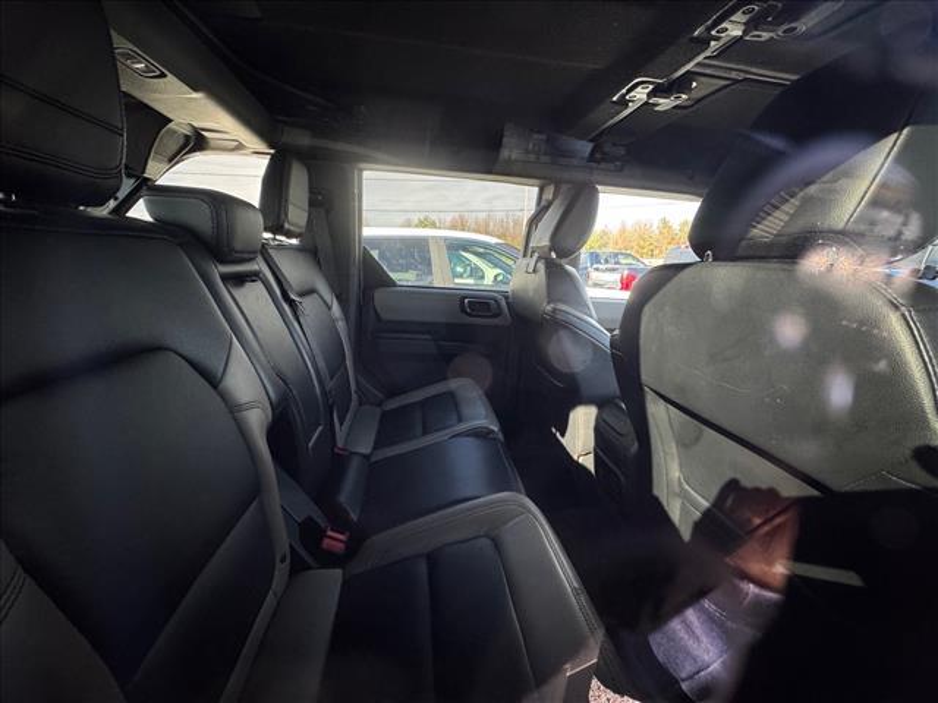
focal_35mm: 14
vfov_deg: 85.7
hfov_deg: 102.1
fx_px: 379
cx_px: 469
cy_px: 352
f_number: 2.2
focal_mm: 2.22
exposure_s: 1/60
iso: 640
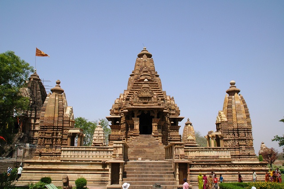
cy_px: 94
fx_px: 260
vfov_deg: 39.9
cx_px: 142
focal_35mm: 33
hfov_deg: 57.2
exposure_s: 1/400
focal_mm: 22
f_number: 11
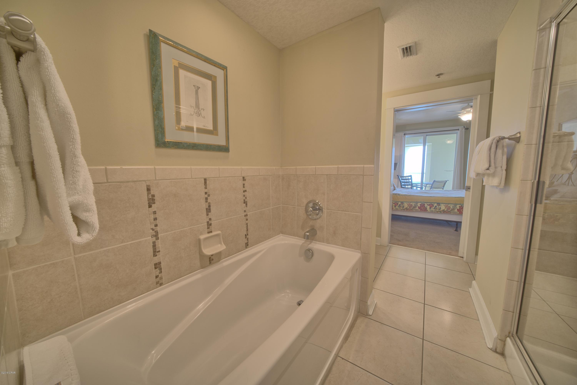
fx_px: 192
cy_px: 192
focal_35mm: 12
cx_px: 288
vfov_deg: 90.0
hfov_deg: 112.6
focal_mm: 12
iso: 200
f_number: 22
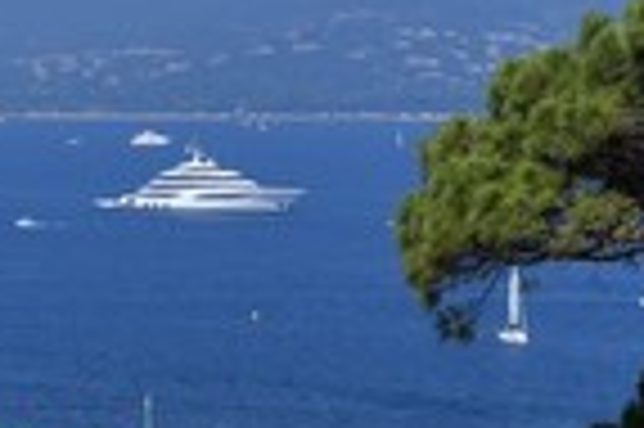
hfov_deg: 7.2
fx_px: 5146
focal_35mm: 288
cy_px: 509
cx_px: 232
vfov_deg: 4.7
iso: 200
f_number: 11
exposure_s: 1/400
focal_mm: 98
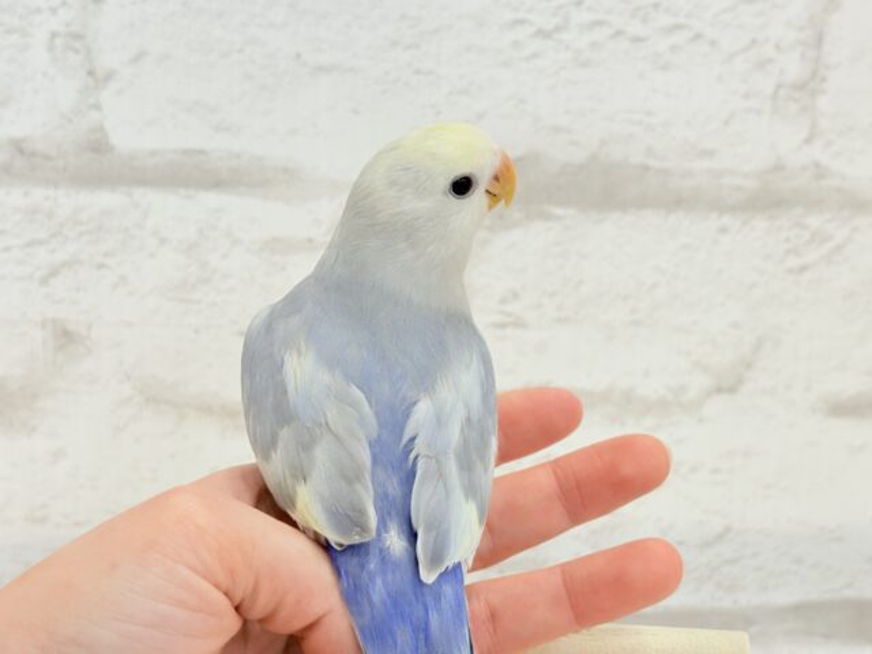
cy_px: 327
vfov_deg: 28.0
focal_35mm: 52
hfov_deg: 36.8
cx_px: 436
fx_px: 1310
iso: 80
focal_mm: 5.96
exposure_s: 1/100
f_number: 1.6
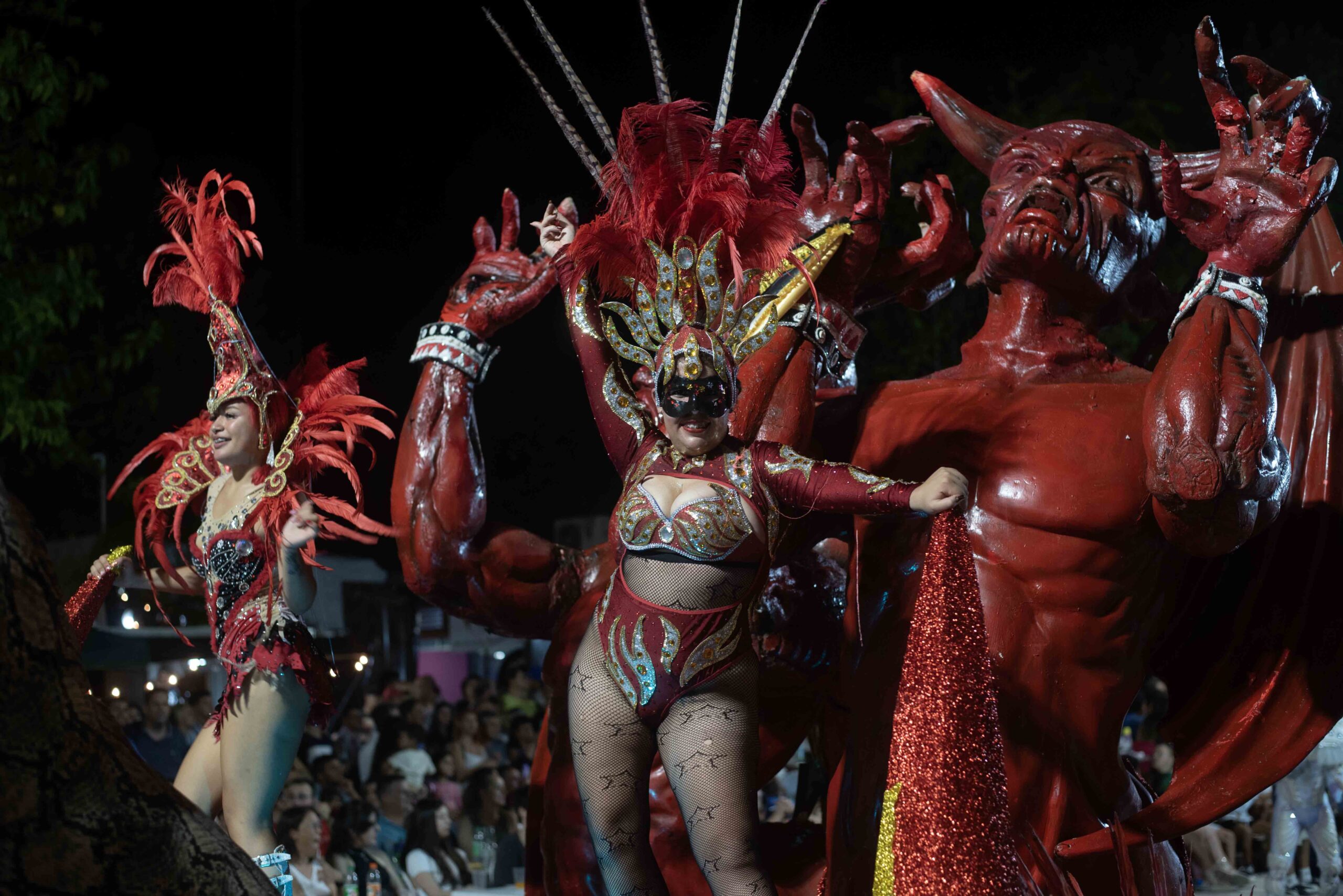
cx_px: 672
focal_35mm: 50
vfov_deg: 27.0
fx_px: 1866
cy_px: 448
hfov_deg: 39.6
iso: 800
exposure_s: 1/125
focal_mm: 50
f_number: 2.8
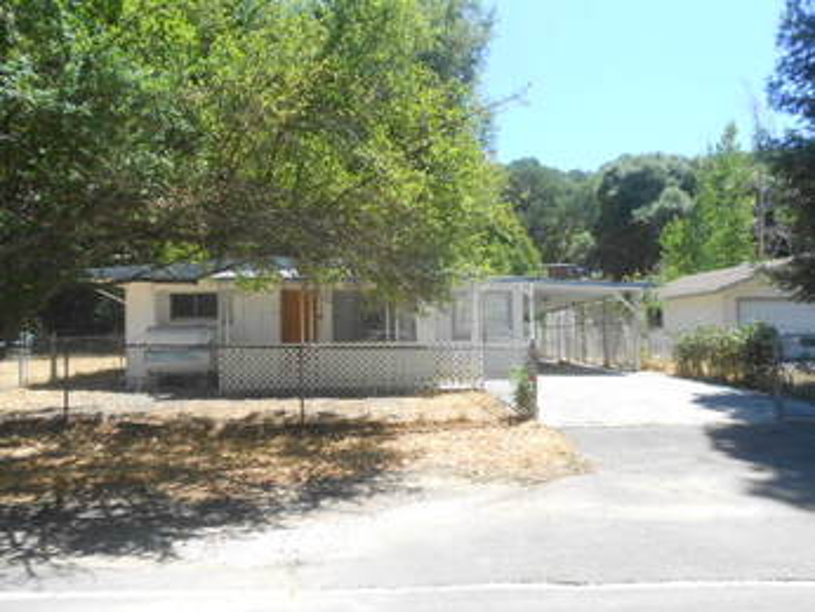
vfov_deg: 53.1
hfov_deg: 67.3
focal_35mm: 26
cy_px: 306
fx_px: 613
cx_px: 408
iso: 80
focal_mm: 4.6
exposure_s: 1/320
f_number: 3.2
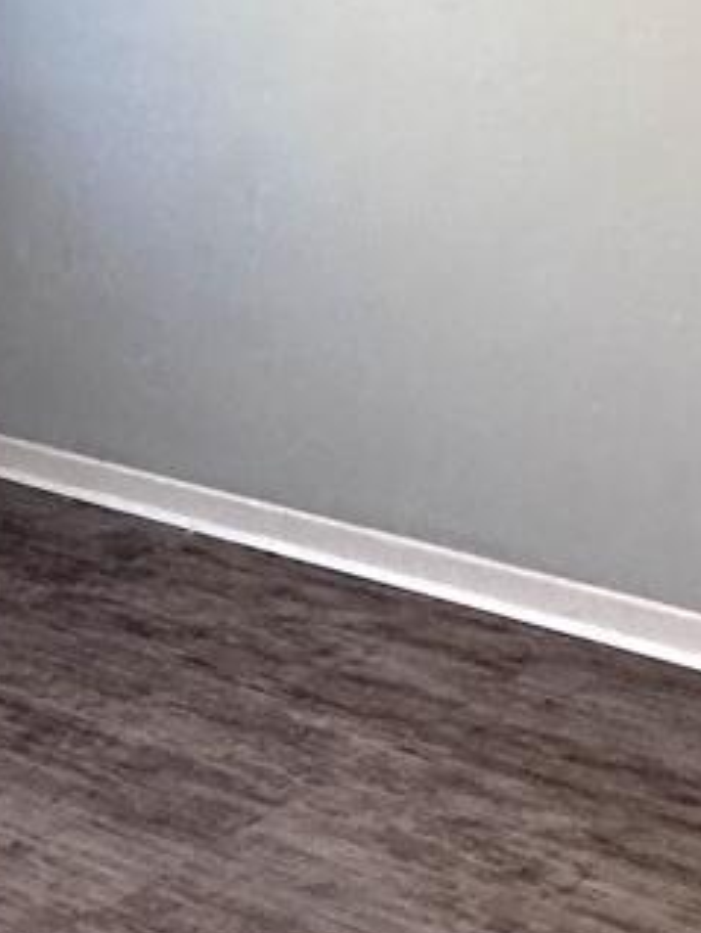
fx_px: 2373
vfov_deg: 21.4
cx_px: 188
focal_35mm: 88
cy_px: -32
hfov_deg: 16.7
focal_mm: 2.22
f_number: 2.2
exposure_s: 1/60
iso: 200
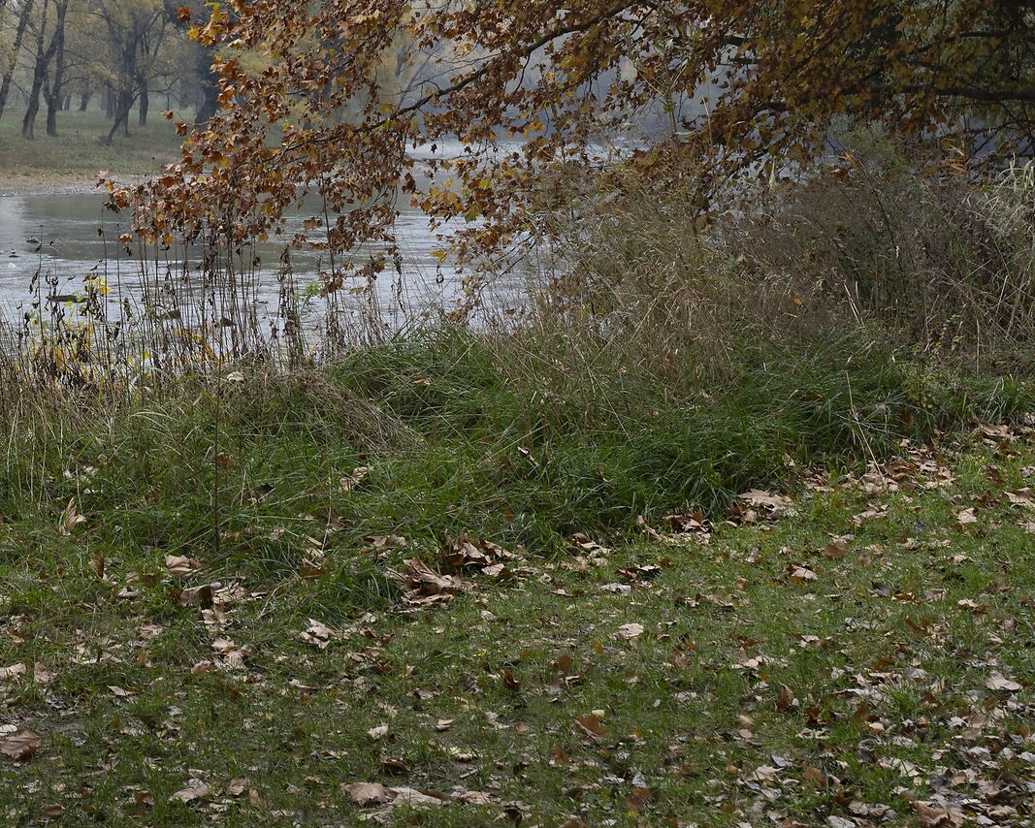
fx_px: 2328
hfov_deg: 23.7
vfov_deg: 19.8
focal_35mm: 76
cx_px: -62
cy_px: 101
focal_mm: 36
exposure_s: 1/40
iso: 110
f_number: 6.3
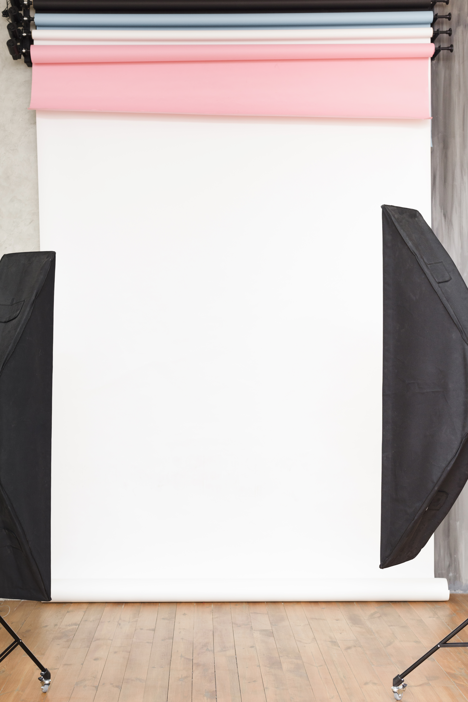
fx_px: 974
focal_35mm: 50
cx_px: 234
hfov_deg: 27.0
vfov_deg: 39.6
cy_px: 351
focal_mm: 50
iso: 320
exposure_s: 1/160
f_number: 5
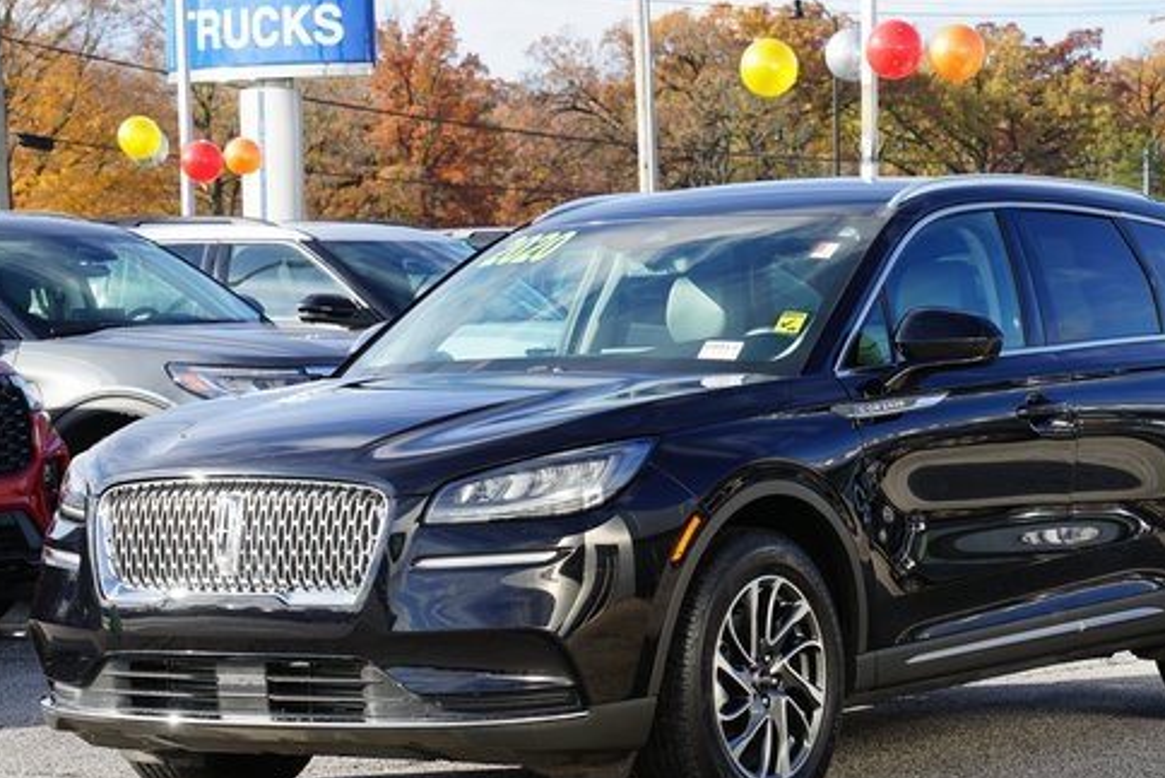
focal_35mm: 111
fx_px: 3593
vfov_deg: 12.3
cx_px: 679
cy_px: 432
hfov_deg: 18.4
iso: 100
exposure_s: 1/125
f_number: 8
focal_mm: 84
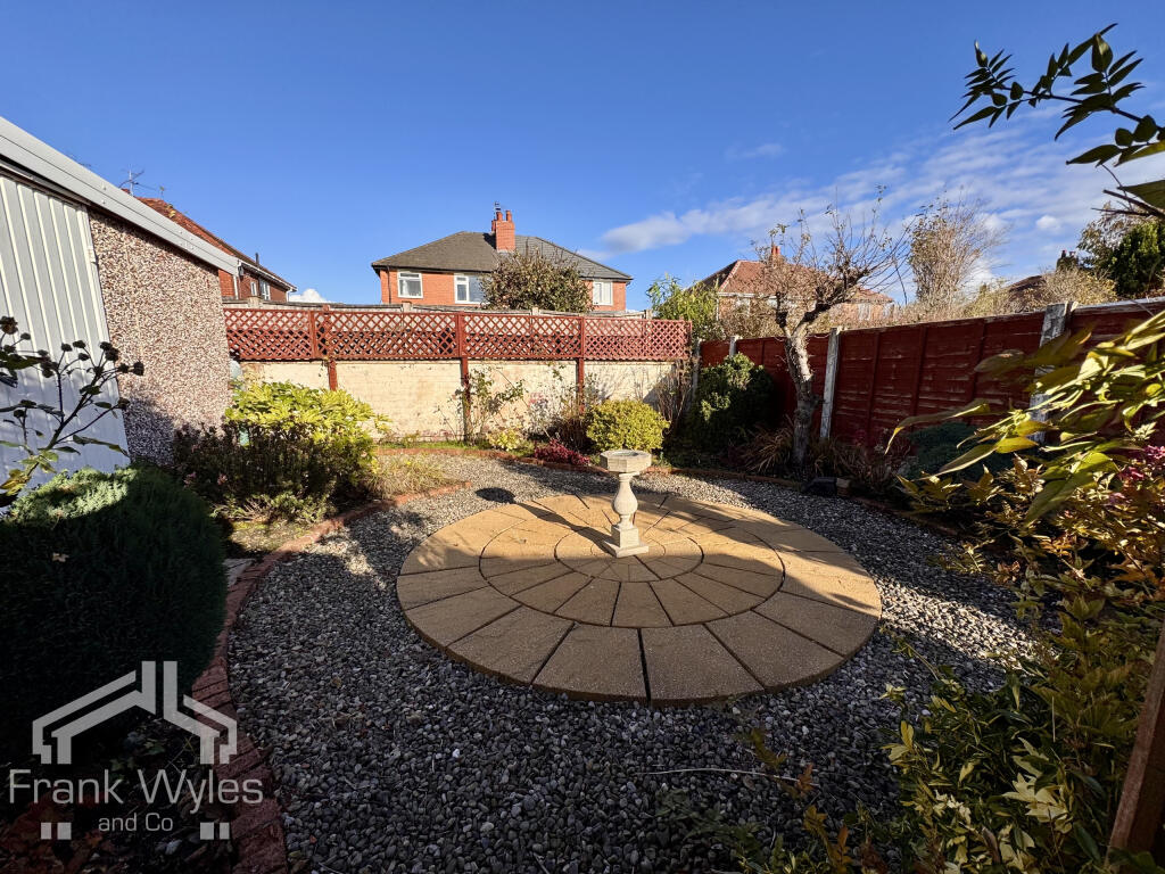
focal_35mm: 14
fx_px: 471
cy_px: 437
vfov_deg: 85.7
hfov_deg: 102.1
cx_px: 582
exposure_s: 1/1506
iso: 50
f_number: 2.2
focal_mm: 2.22
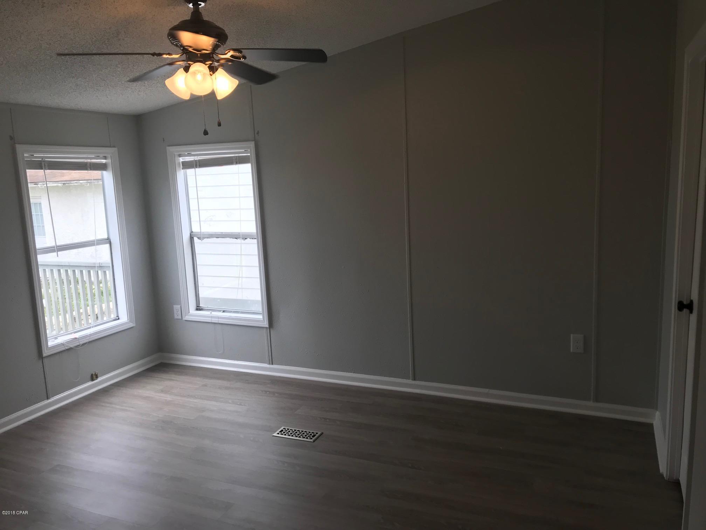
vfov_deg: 49.7
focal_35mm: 28
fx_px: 571
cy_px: 265
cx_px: 353
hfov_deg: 63.4
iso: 32
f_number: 1.8
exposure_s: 1/120
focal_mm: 3.99
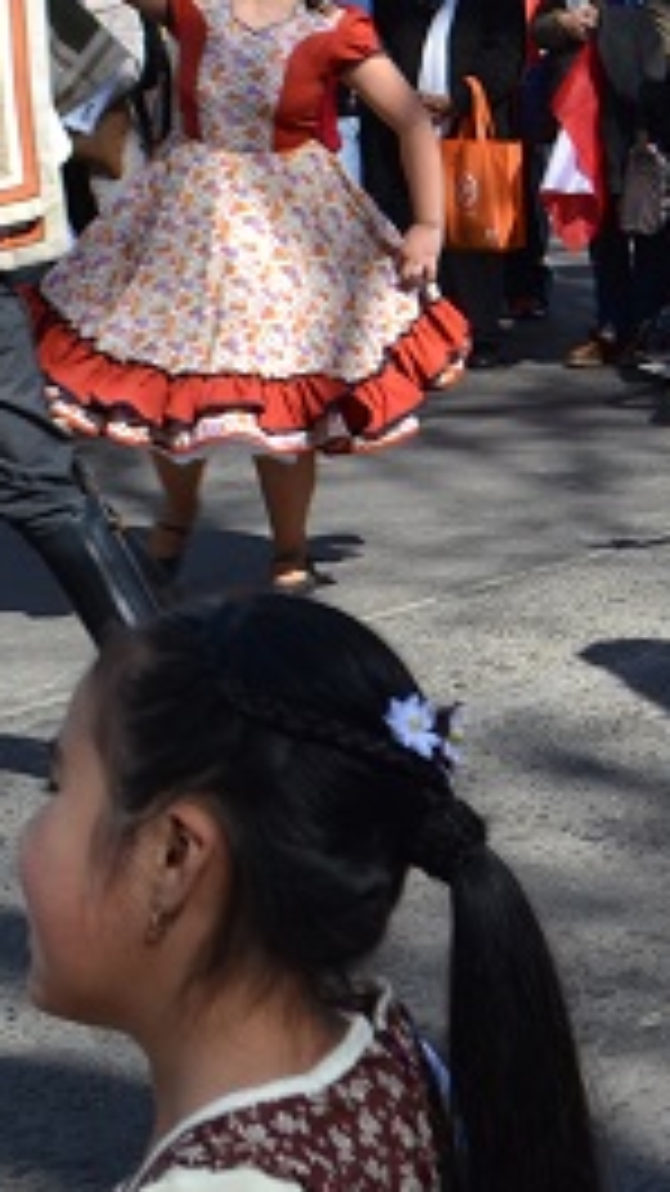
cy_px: 121
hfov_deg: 12.0
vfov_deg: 21.7
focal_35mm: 96
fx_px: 3033
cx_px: 1030
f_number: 7.1
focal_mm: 18
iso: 100
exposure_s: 1/200
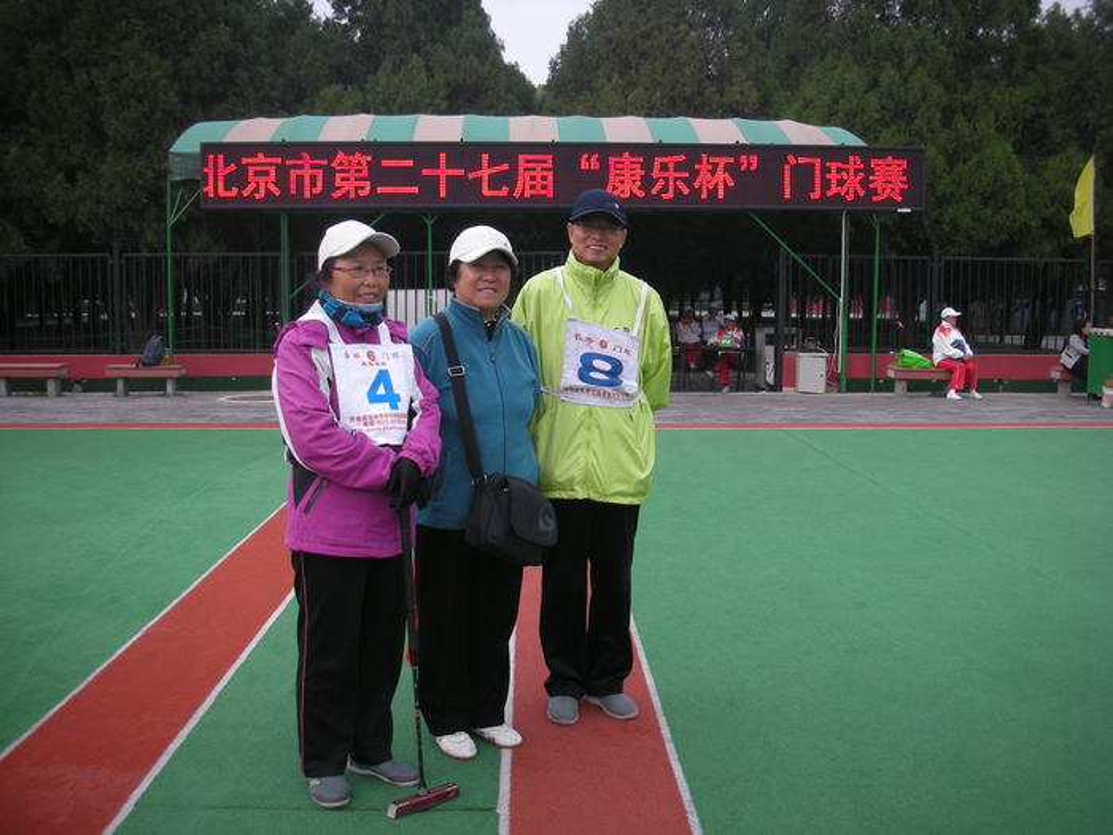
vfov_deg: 40.7
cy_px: 418
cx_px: 556
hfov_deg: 52.6
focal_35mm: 35
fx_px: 1125
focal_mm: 5.8
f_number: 2.8
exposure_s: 1/314
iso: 50
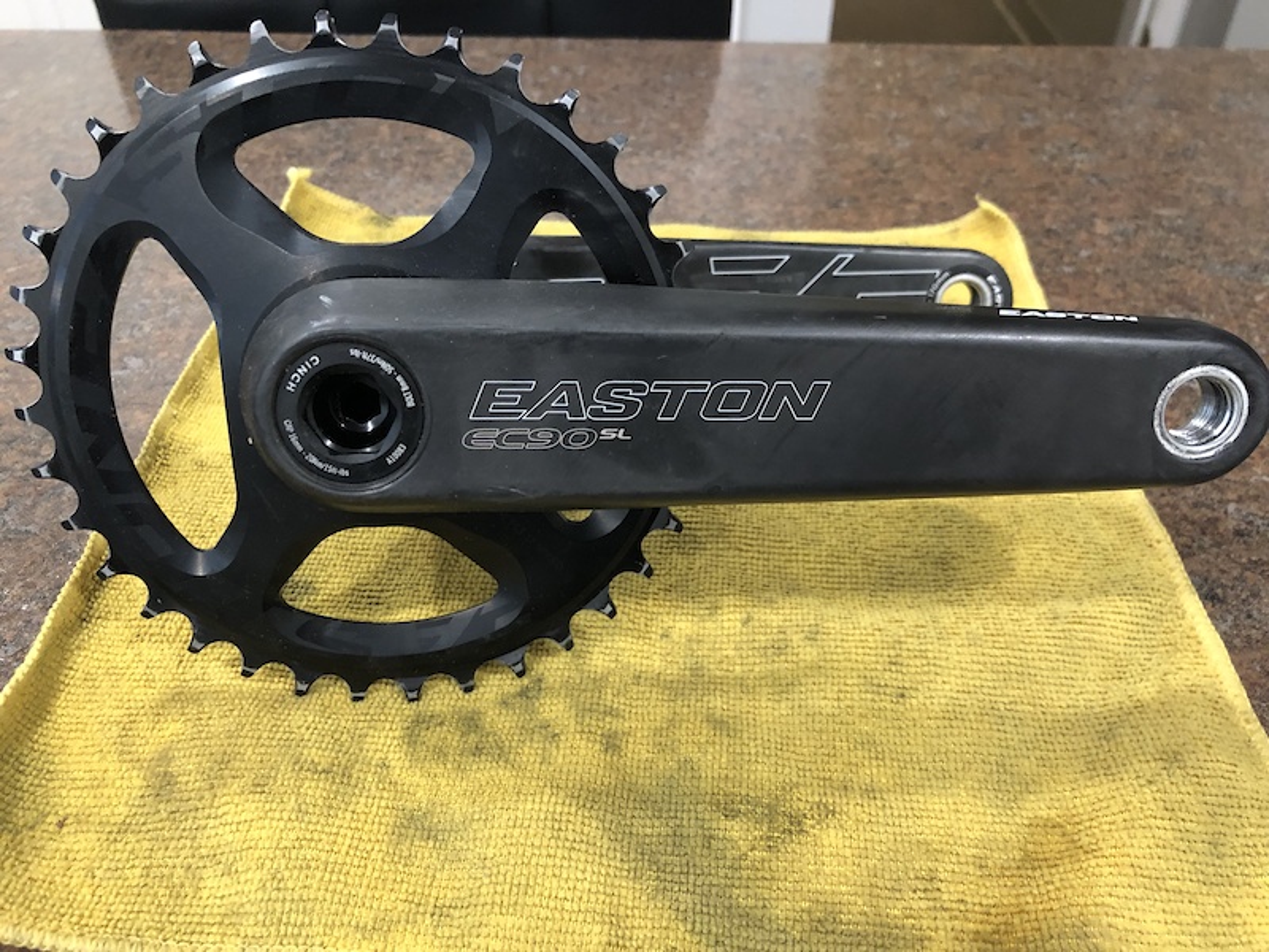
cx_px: 634
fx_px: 1026
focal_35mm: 28
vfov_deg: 49.7
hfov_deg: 63.4
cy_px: 476
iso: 100
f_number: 1.8
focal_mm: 4
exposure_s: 1/12
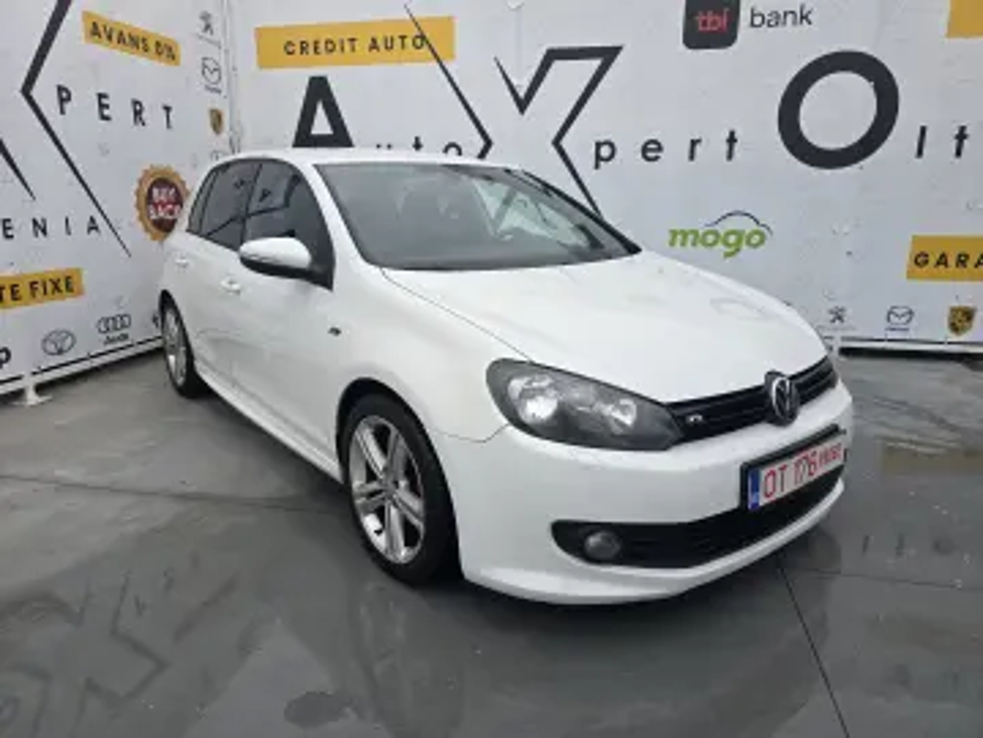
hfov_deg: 73.9
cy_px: 369
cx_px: 492
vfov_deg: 58.9
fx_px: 653
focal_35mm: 23
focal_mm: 6.3
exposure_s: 1/180
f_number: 1.7
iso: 160
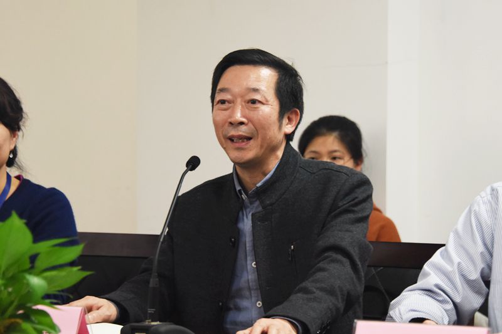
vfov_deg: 11.2
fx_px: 1701
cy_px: 167
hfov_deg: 16.8
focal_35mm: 122
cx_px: 251
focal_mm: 122
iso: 3200
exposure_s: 1/40
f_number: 6.3
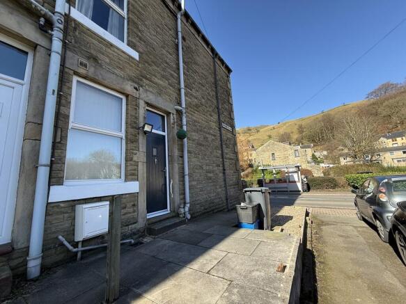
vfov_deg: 85.7
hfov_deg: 102.1
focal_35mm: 14
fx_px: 164
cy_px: 152
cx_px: 203
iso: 50
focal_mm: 2.22
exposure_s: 1/574
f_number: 2.2
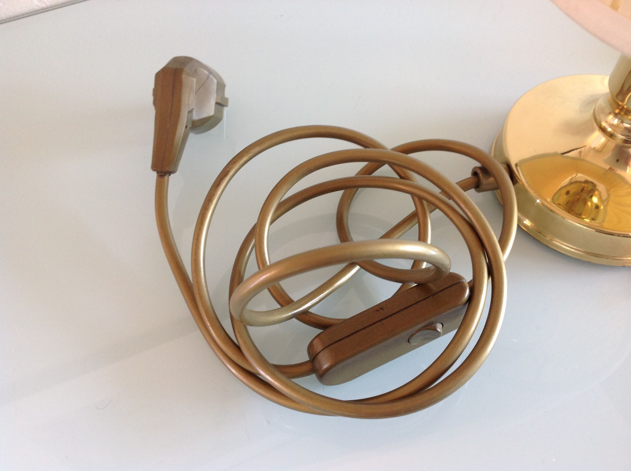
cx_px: 316
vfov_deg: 40.6
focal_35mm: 35
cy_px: 236
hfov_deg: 52.7
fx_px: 637
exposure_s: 1/15
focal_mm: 4.28
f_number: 2.4
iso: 80
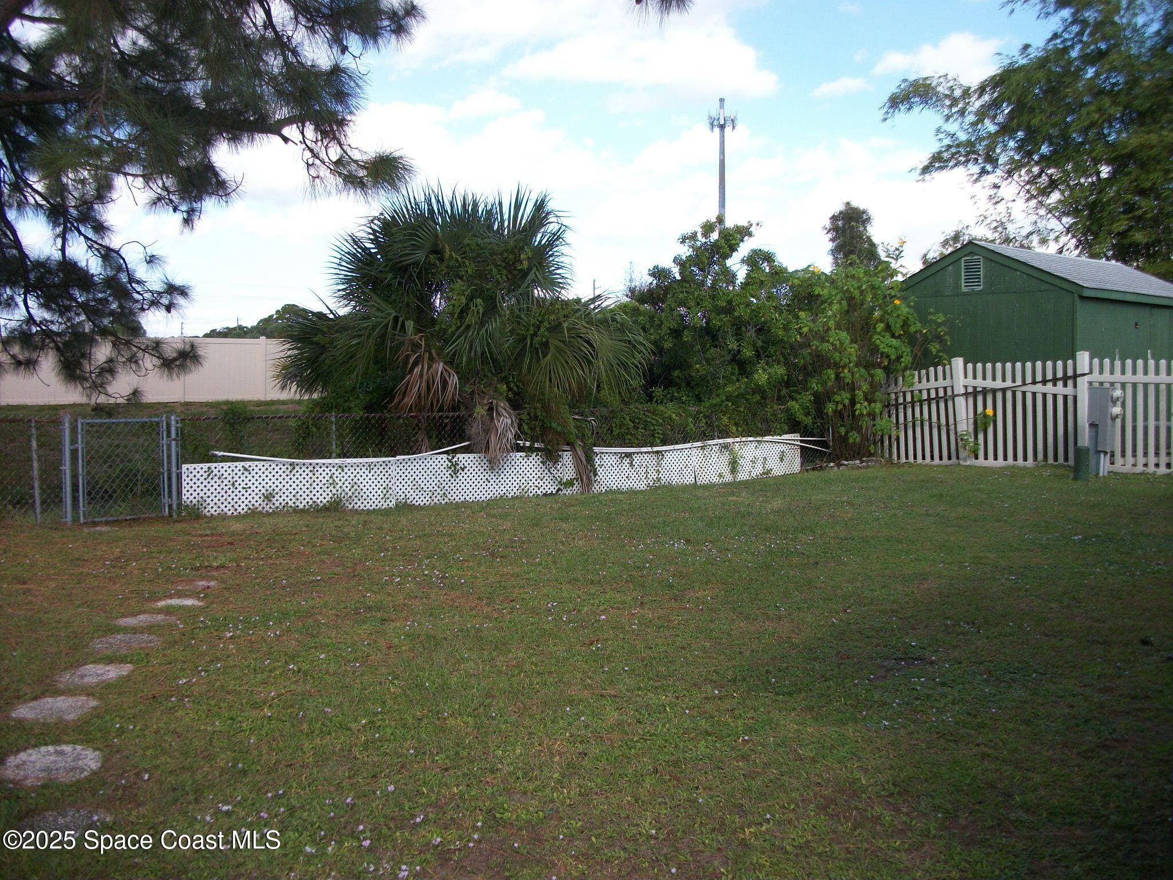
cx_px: 586
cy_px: 440
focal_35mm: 32
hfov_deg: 56.8
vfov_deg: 44.2
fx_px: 1084
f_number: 2.9
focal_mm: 5.7
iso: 80
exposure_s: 1/500
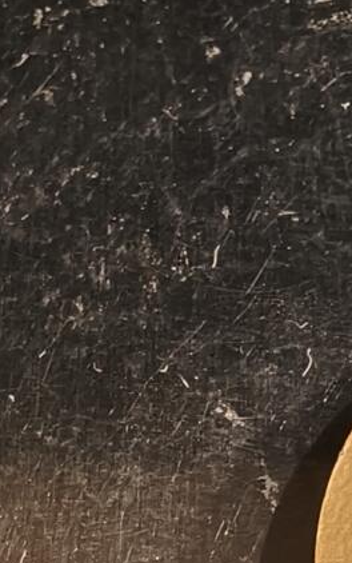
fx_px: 1595
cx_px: 484
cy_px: 1153
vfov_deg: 15.6
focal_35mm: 104
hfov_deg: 12.1
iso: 200
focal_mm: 2.32
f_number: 2
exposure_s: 1/50
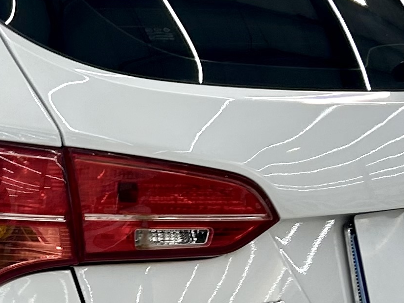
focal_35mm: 127
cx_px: -177
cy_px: 326
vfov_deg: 11.5
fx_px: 1482
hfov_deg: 14.6
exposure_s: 1/121
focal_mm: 5.7
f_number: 1.5
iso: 40
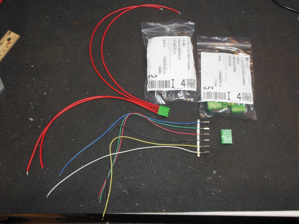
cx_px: 150
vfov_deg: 42.9
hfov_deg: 55.4
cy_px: 112
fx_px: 285
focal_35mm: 33
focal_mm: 6
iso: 125
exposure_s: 1/30
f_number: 3.5
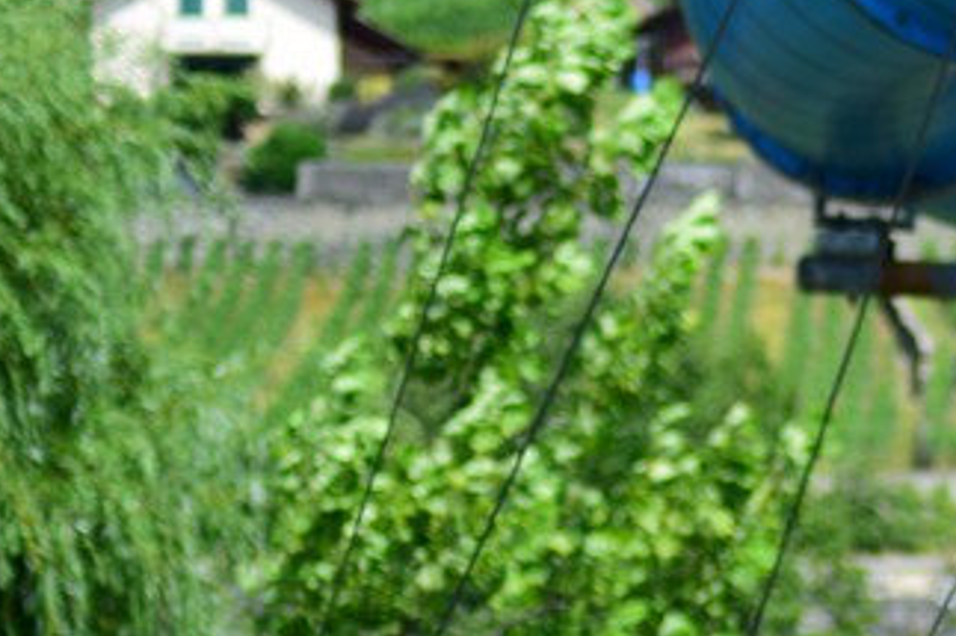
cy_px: 732
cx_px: 1400
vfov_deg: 4.1
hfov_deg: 6.1
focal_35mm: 333
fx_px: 8838
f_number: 4
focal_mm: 70
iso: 200
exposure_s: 1/1250
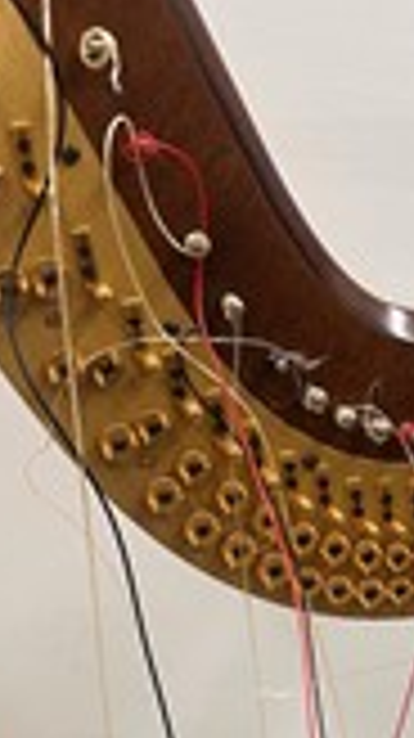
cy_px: 675
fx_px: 1349
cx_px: 328
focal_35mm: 69
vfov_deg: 29.2
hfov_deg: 17.3
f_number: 1.5
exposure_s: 1/100
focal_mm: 5.7
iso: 80
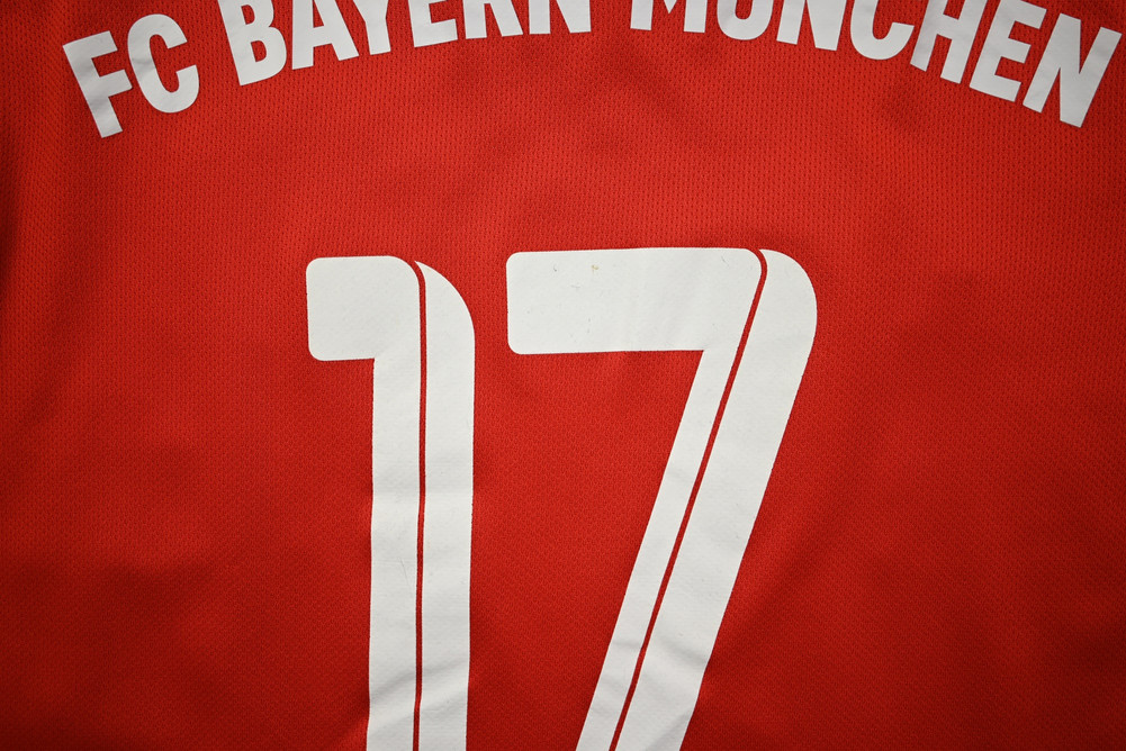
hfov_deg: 55.8
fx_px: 1064
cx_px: 563
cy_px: 376
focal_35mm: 34
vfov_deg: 38.9
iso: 200
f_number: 5
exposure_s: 1/125
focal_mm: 34
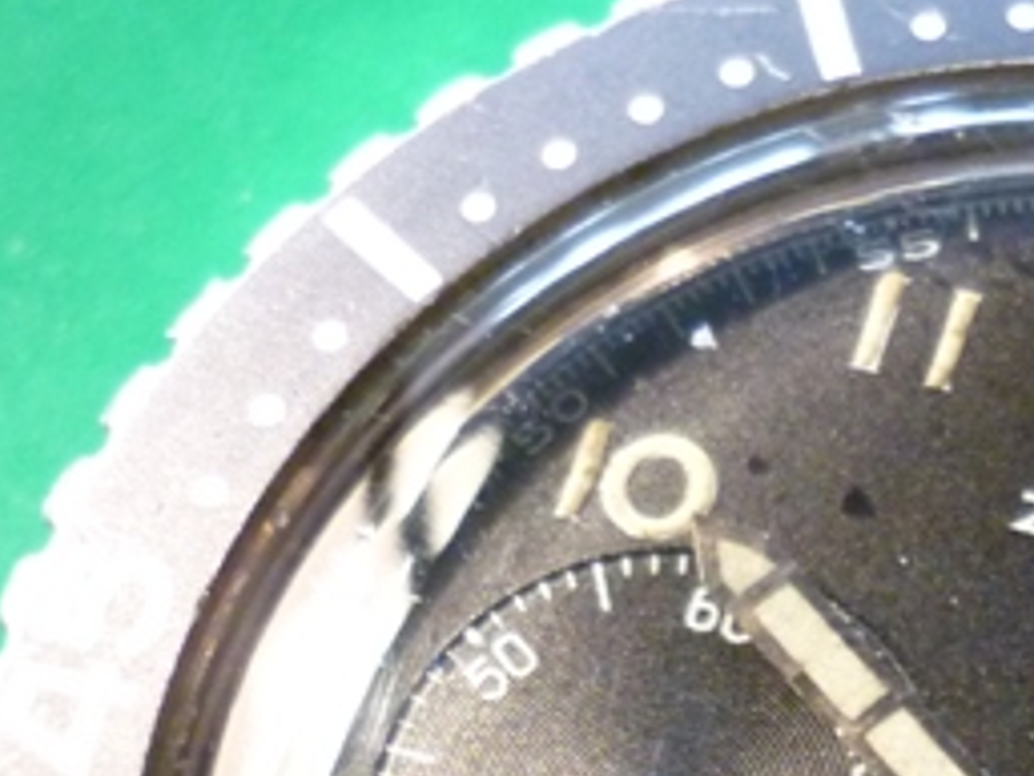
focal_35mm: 103
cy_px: 1102
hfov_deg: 18.5
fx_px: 3078
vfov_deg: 13.7
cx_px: 1084
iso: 400
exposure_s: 1/8
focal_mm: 5.5
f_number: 2.8
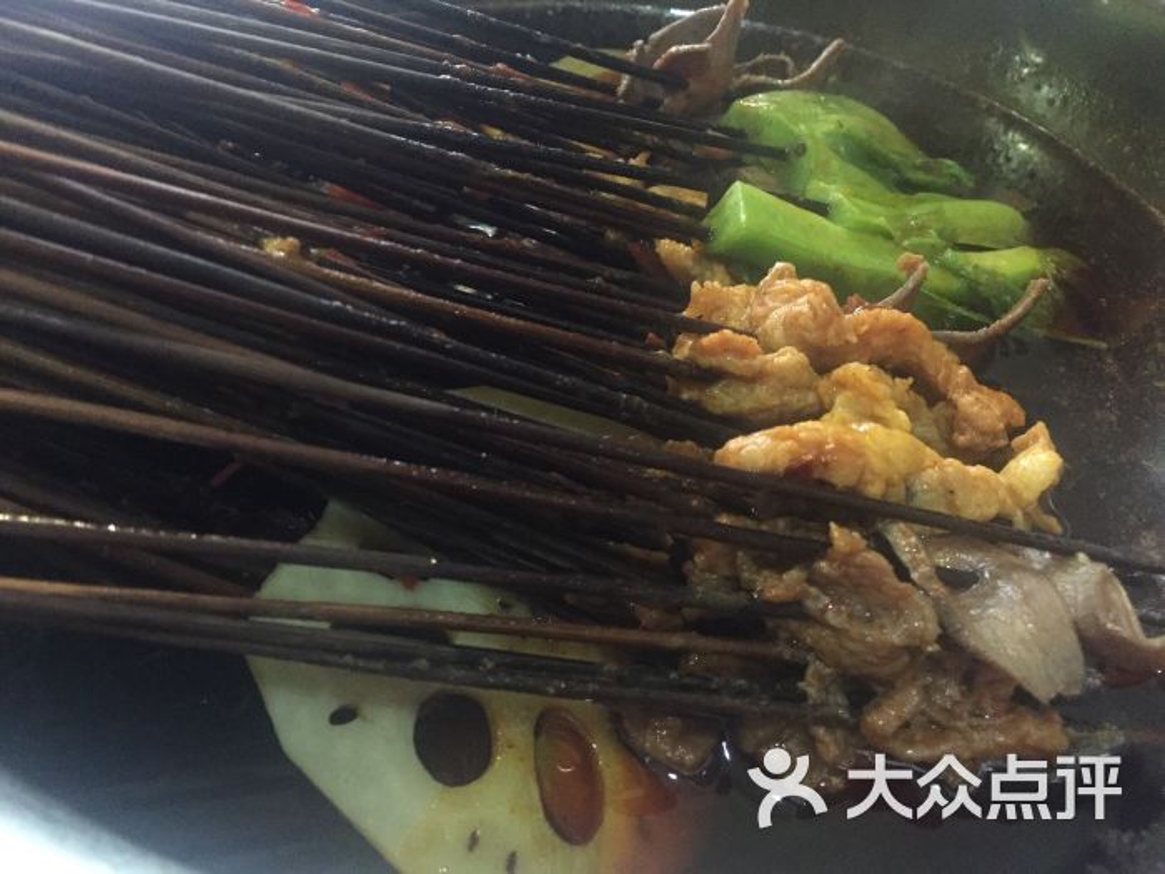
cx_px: 582
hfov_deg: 61.7
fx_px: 976
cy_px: 437
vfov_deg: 48.2
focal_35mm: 29
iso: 400
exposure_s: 1/15
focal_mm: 4.15
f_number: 2.2
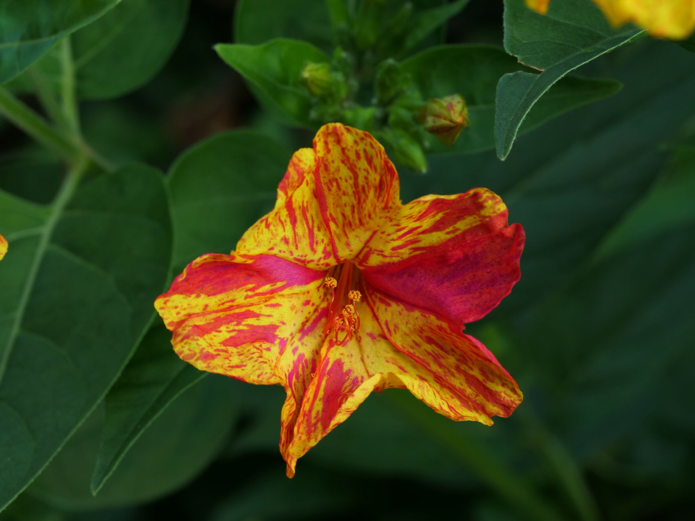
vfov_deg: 12.3
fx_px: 2409
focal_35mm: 120
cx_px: 348
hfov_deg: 16.4
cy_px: 260
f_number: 9
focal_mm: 60
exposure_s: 1/30
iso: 400
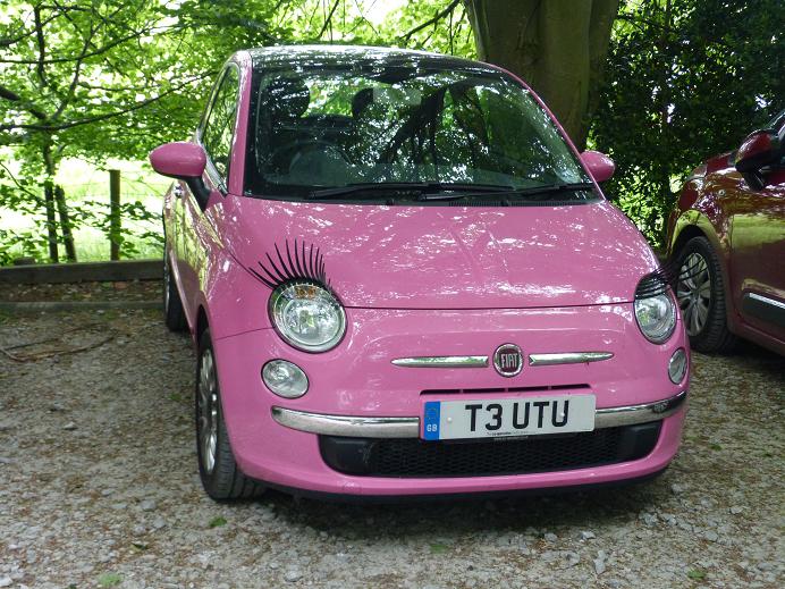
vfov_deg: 30.9
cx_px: 392
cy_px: 294
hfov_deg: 40.4
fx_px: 1066
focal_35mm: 47
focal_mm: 8.5
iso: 400
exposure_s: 1/30
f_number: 3.2
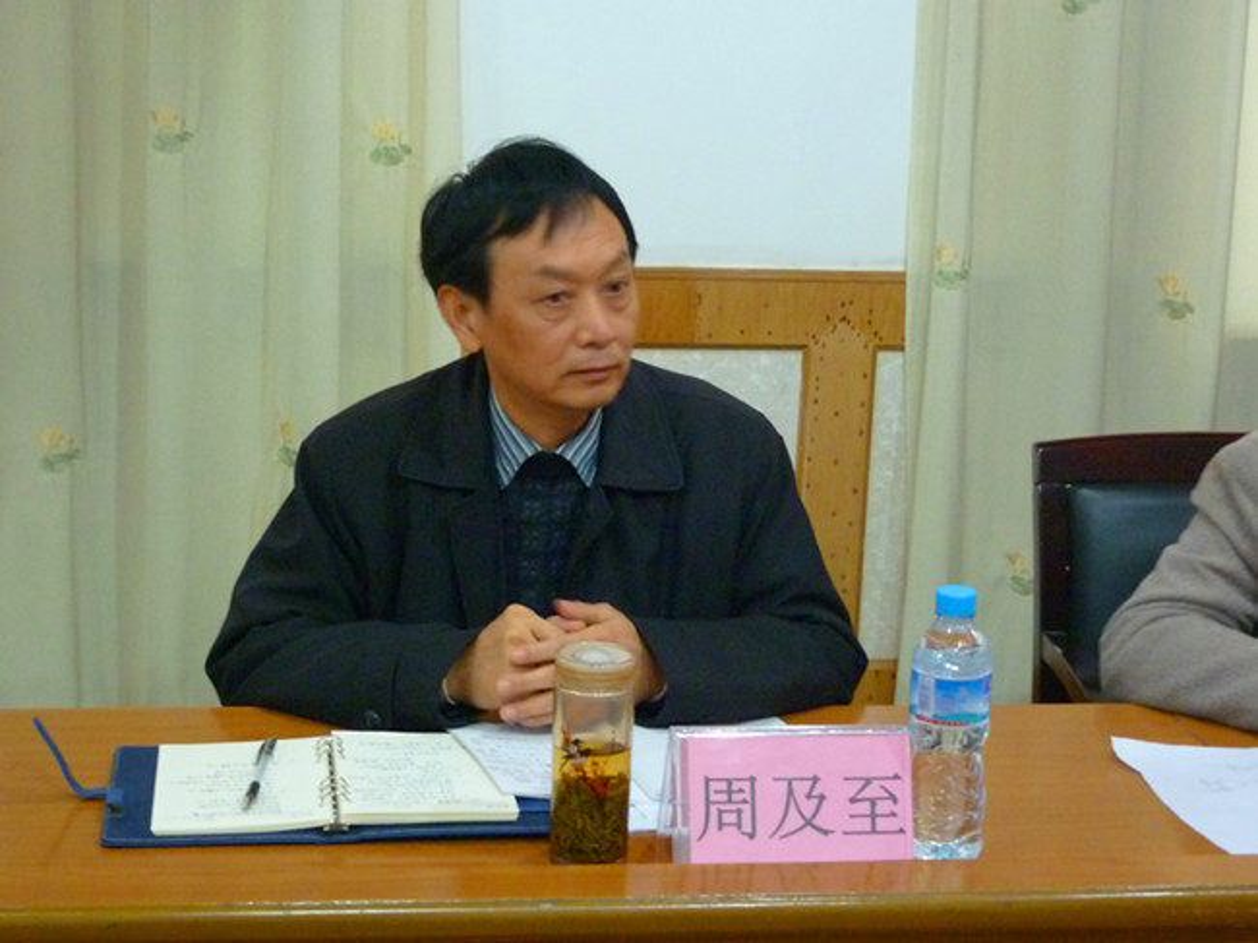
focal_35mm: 69
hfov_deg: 28.2
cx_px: 629
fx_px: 2507
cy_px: 472
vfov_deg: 21.3
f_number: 3.2
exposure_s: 1/8
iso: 400
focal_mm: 8
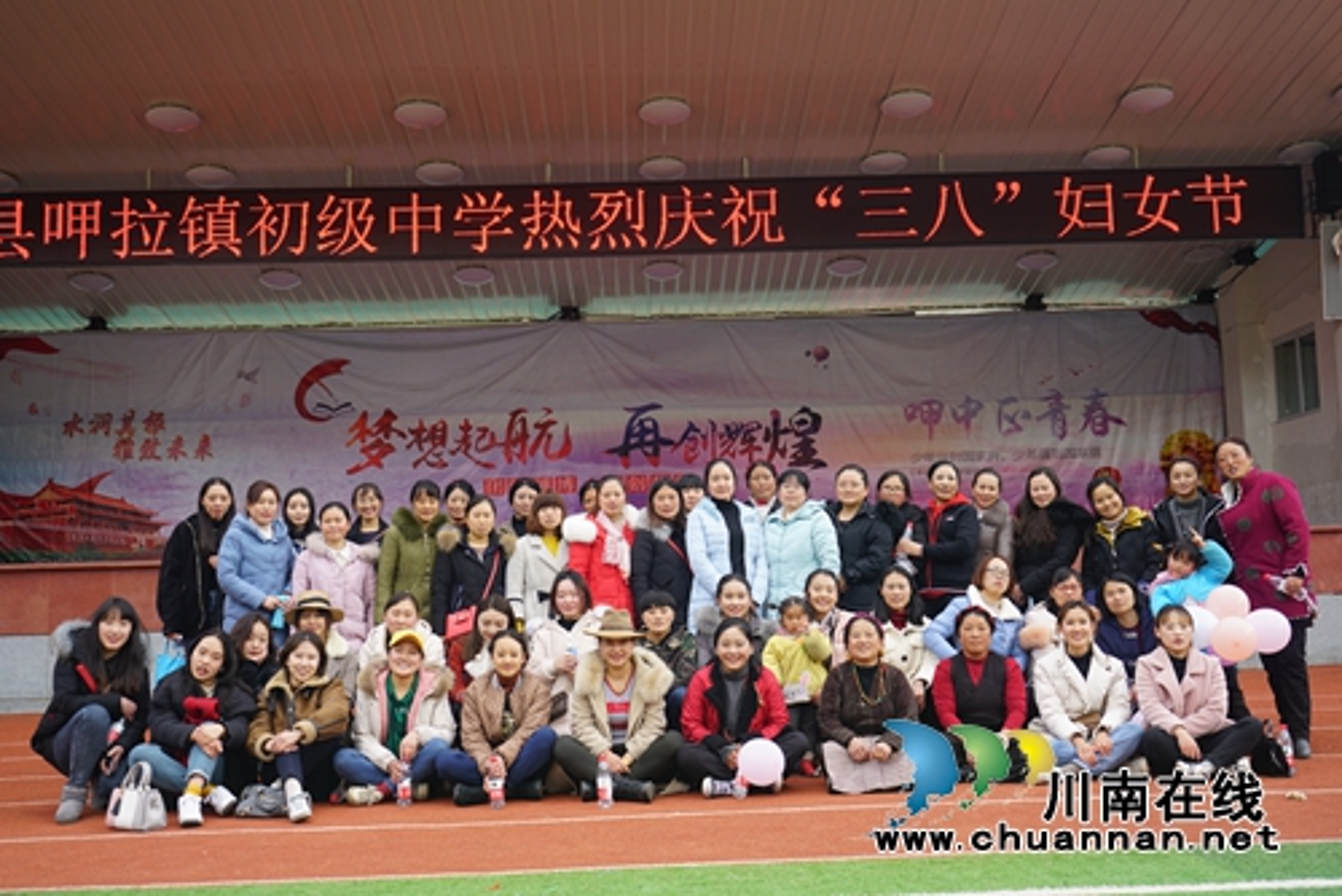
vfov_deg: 32.7
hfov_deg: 47.4
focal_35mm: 41
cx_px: 671
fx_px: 1529
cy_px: 448
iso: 100
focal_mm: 41
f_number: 5.6
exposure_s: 1/80
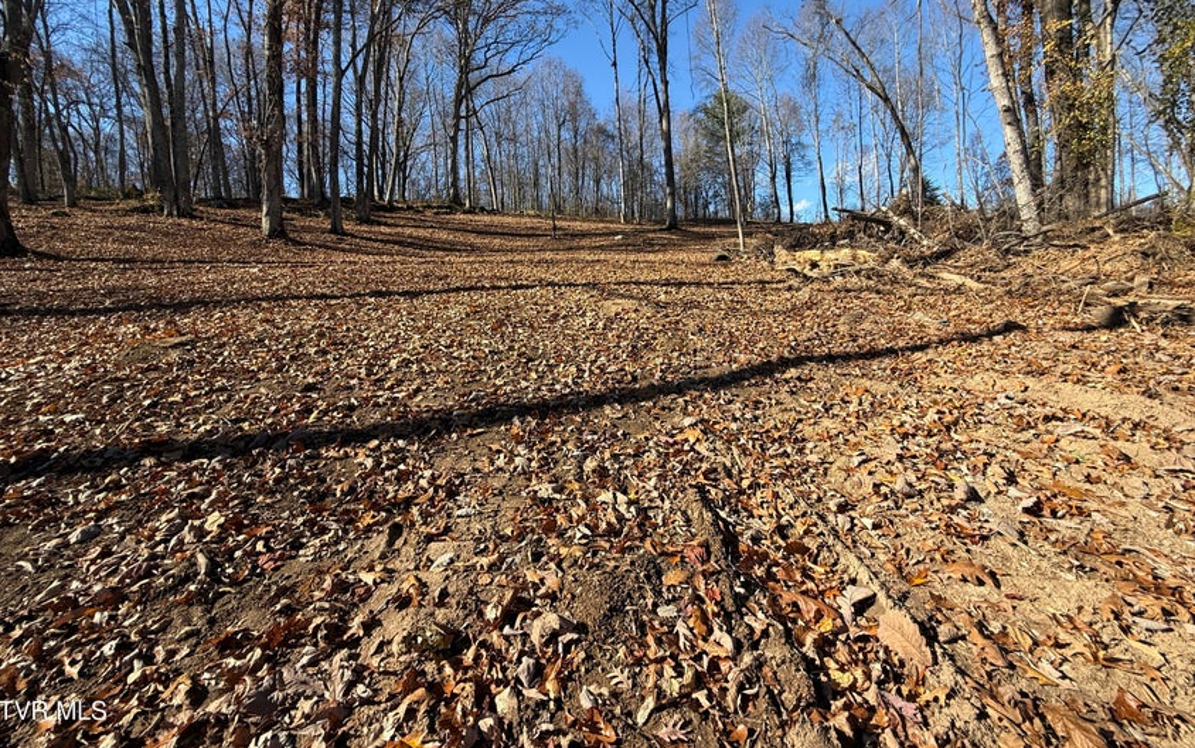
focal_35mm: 15
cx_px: 600
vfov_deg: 74.0
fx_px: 489
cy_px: 299
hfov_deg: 101.4
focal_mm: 2.22
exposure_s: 1/779
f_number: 2.2
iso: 50
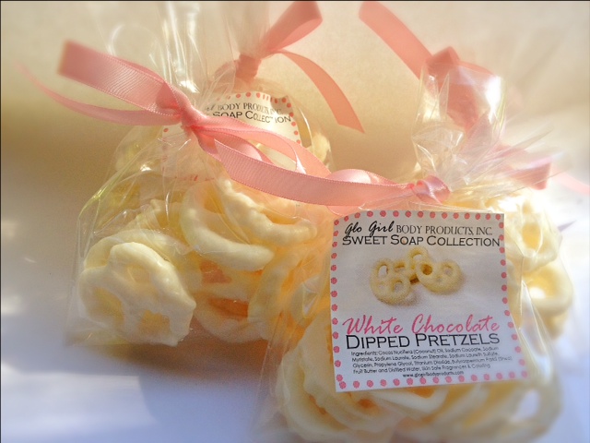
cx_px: 295
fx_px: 597
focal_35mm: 35
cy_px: 222
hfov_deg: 52.6
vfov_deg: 40.7
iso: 80
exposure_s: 1/120
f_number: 2.4
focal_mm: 4.28
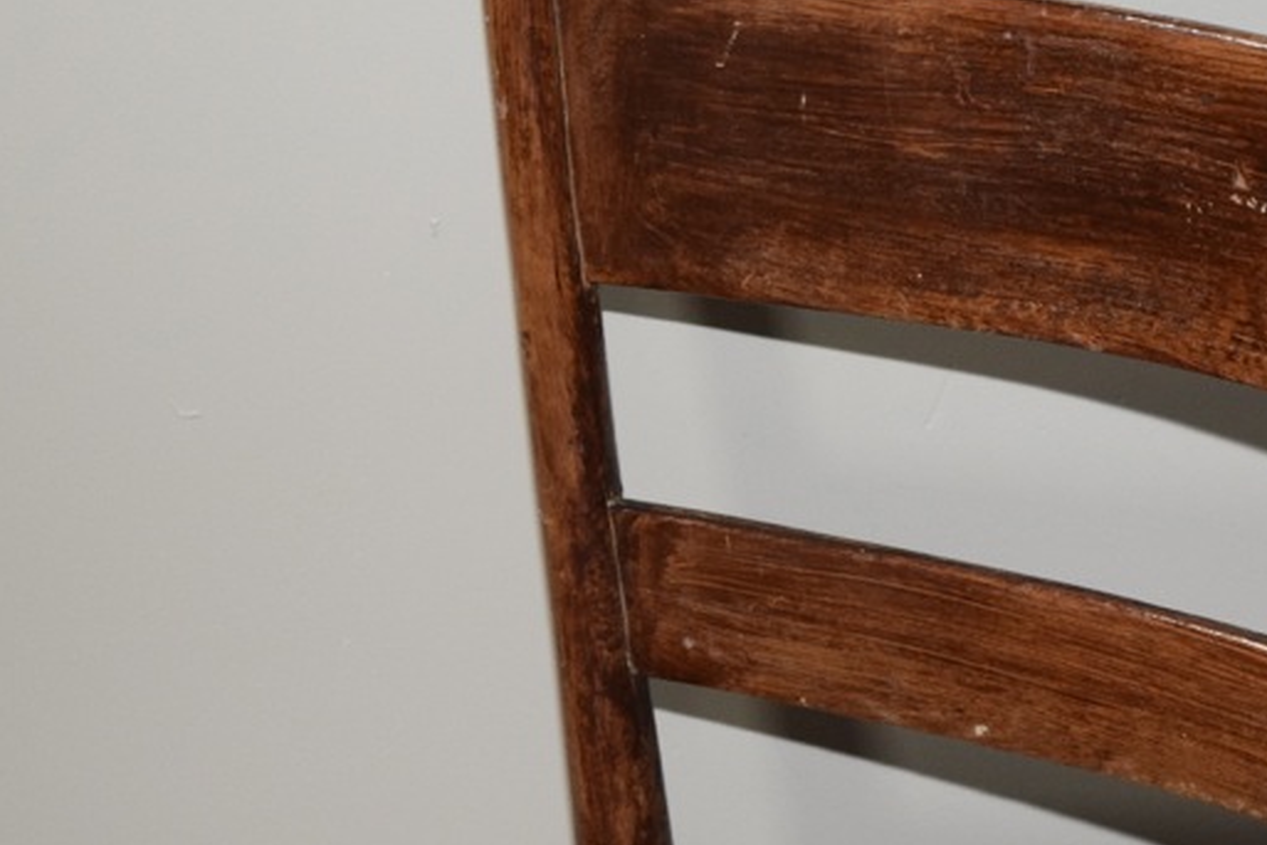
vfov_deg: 8.5
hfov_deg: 12.7
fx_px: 5665
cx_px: 1092
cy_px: 444
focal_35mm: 161
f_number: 5.6
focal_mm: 55
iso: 1800
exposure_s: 1/60
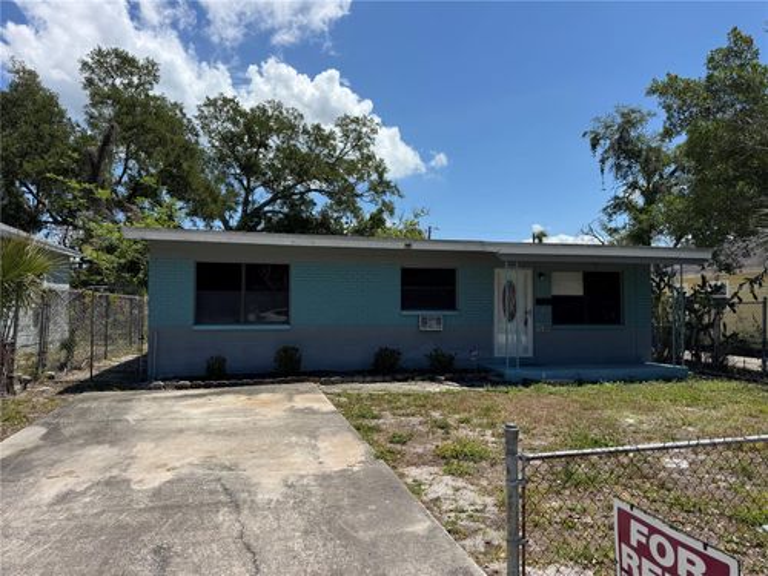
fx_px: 532
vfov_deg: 56.8
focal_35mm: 24
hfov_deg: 71.6
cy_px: 288
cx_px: 384
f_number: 1.78
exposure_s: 1/5814
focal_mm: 6.76
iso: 80
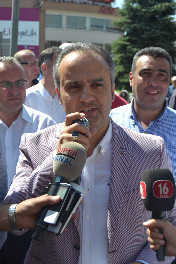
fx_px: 418
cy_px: 132
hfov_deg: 23.8
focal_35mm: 57
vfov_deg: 35.1
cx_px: 88
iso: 100
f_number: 7.1
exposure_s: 1/200
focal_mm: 38
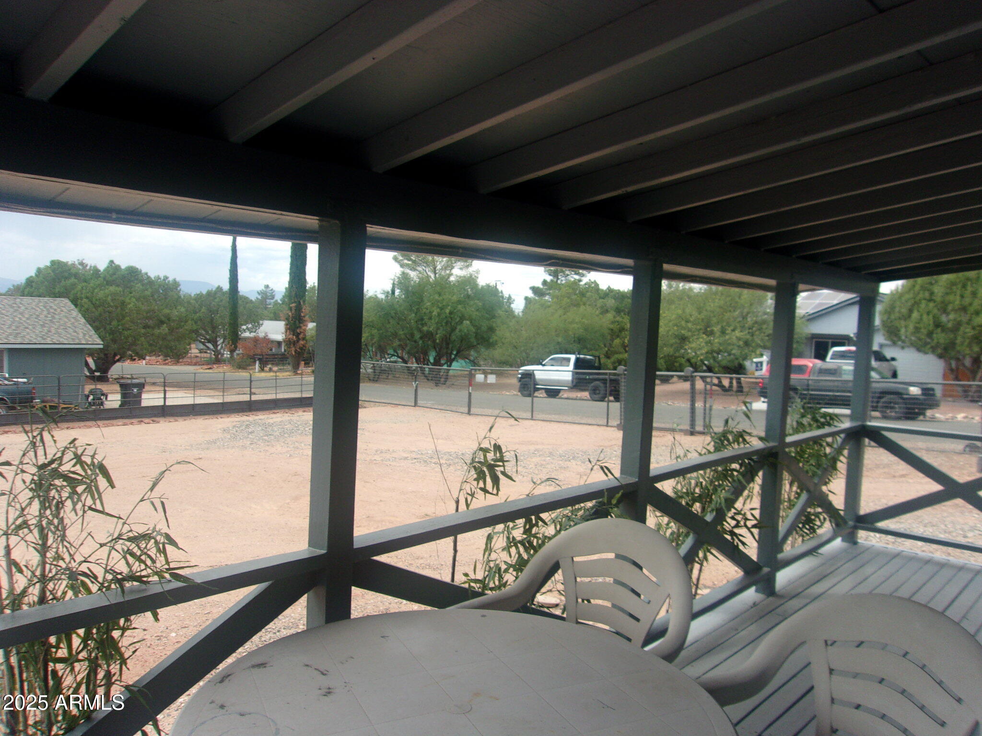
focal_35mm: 27
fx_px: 766
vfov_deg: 51.4
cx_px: 491
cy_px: 368
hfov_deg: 65.3
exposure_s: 1/38
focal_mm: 4.9
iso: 80
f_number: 10.4
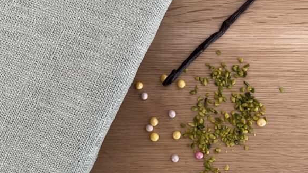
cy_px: 43
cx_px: 153
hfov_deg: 51.6
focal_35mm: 39
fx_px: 319
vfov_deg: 30.0
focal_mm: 4.2
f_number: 1.6
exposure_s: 1/60
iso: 400
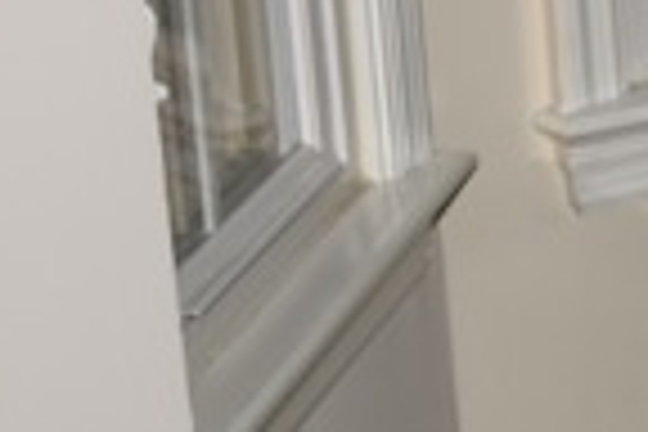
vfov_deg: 4.6
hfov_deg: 7.2
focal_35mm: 280
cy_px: 1456
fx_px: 5048
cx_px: 1107
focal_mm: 27
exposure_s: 1/60
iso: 100
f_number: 6.3
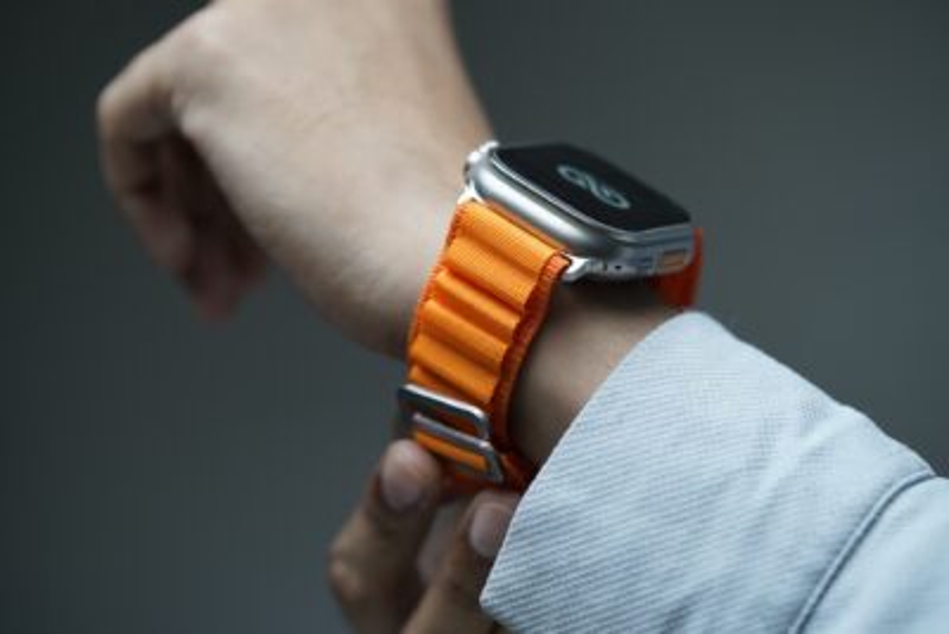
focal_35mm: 90
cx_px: 474
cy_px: 317
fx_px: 2373
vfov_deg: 15.2
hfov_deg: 22.6
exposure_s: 1/90
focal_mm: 90
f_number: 3.5
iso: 1600
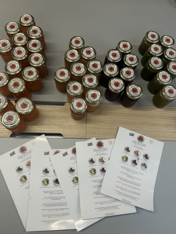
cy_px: 117
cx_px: 88
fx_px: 176
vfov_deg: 67.3
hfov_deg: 53.1
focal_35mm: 26
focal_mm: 5.7
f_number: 1.5
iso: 50
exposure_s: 1/100
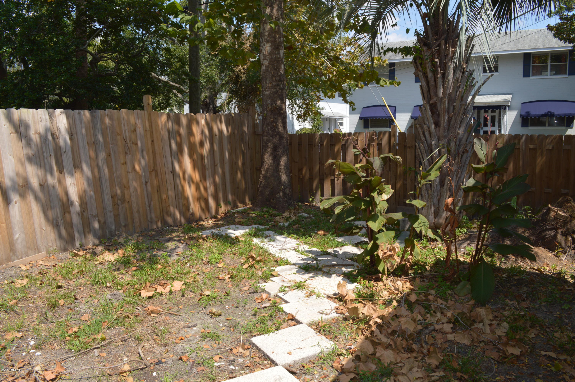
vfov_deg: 47.8
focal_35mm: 27
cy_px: 191
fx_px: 431
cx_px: 288
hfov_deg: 67.4
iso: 100
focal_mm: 18
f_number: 8
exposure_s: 1/200
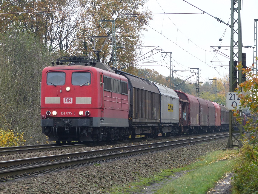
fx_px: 1789
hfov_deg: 8.2
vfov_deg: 6.2
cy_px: 97
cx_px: 129
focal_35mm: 240
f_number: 3.5
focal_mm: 43.3
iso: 200
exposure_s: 1/250
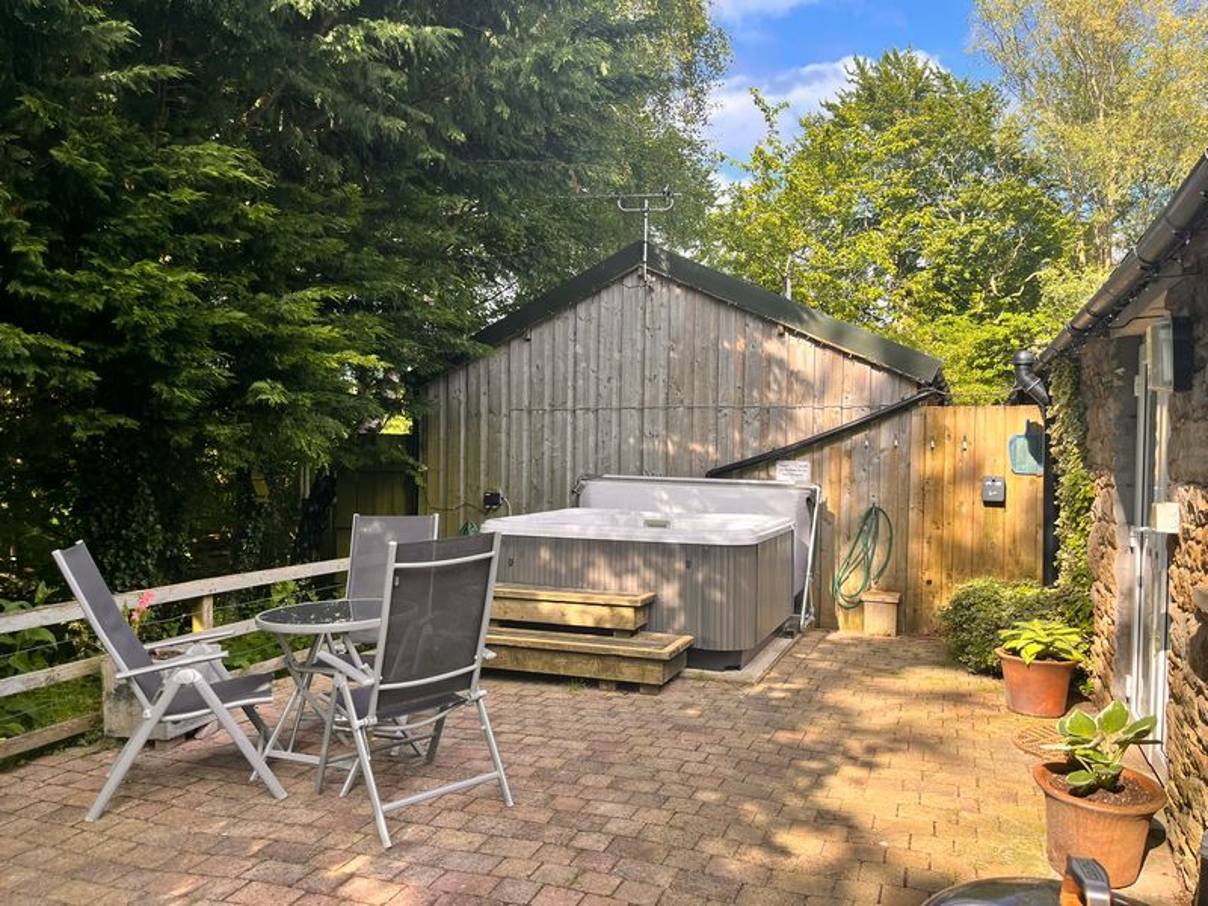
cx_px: 604
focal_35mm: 26
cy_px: 453
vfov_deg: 53.1
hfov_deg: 67.3
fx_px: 907
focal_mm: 5.1
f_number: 1.6
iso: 50
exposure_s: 1/821
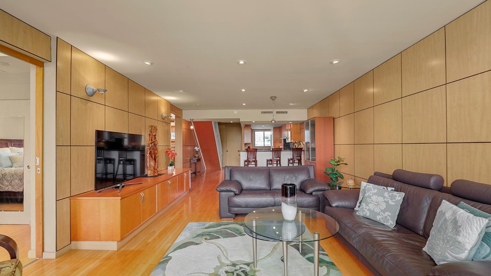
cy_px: 144
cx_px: 246
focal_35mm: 15
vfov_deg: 70.5
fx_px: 195
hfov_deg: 103.0
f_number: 6.3
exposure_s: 1/25
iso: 320
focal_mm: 14
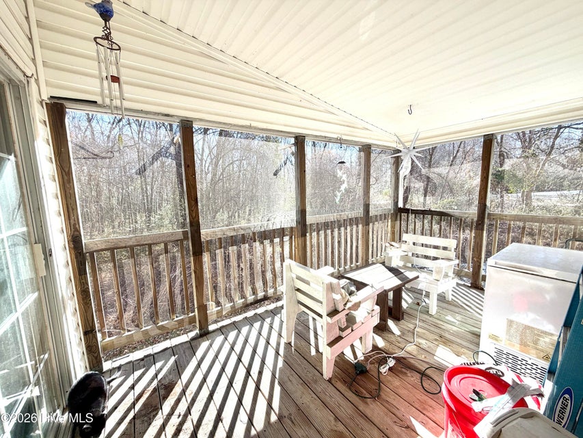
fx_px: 236
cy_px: 219
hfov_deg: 102.1
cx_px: 292
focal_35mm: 14
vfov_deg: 85.7
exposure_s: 1/413
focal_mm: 2.22
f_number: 2.2
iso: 50
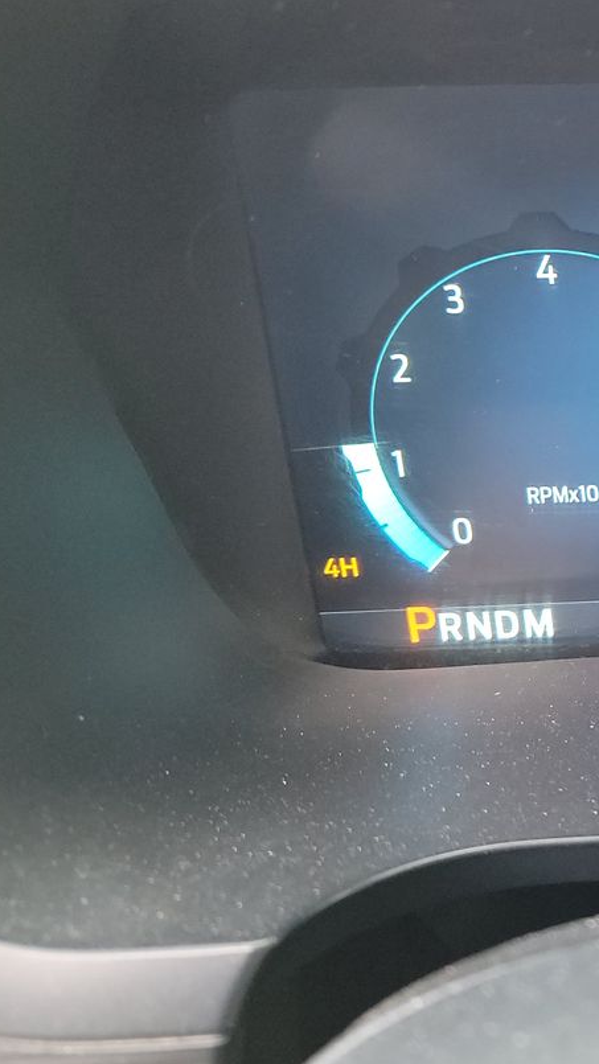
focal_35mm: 52
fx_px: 1468
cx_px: 1002
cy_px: 369
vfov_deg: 39.5
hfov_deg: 19.0
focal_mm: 6.7
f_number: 1.8
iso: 529
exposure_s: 1/59
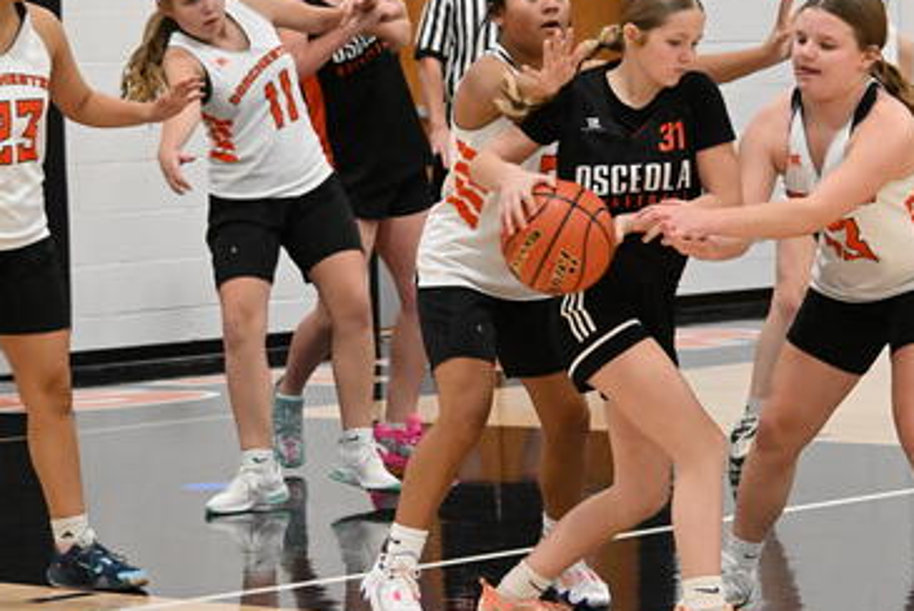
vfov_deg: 8.8
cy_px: 243
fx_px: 3955
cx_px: 521
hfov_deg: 13.2
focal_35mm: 156
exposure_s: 1/500
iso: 12800
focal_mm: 79
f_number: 6
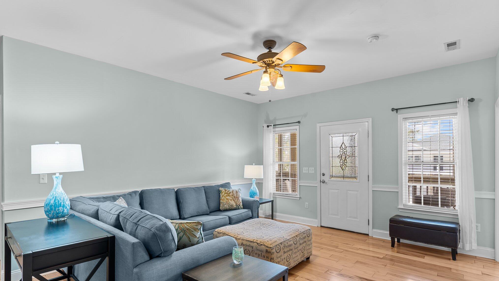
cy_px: 163
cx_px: 252
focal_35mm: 18
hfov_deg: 92.7
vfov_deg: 60.7
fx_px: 238
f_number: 8
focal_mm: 17
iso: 100
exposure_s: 2
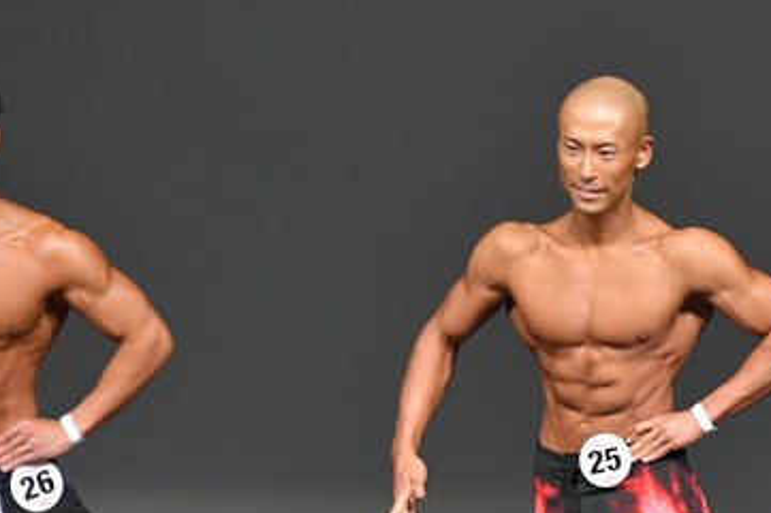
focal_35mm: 676
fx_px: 14464
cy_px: 511
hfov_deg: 3.1
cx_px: 776
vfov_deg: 2.0
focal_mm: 210
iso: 4000
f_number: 5.6
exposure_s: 1/400
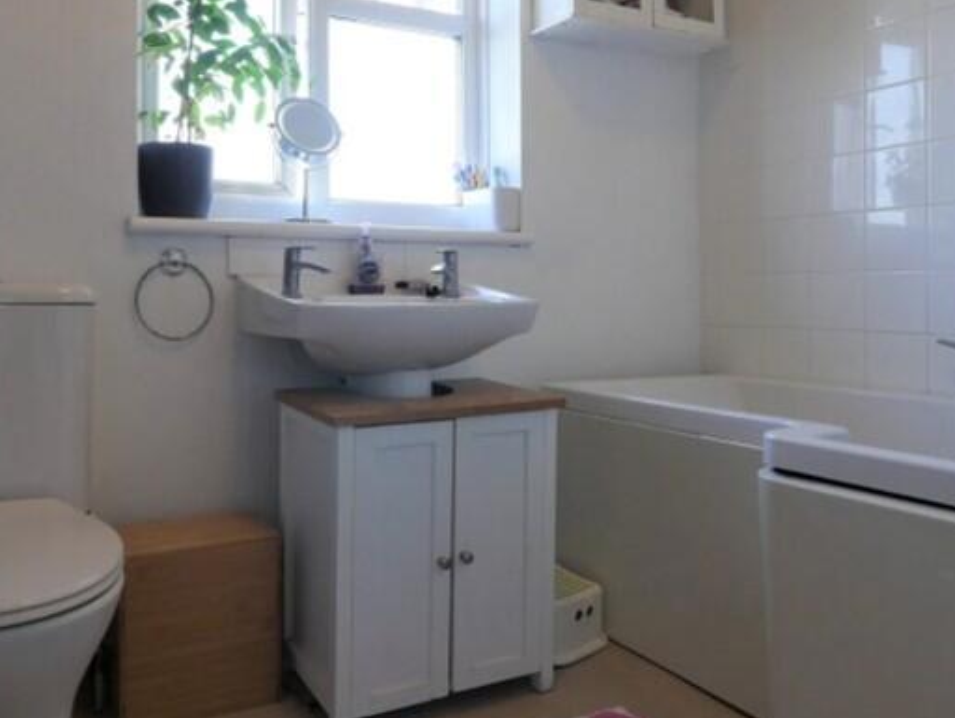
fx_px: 773
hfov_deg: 63.0
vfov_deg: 49.5
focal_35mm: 28
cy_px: 284
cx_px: 401
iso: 400
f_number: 4
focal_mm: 7
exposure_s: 1/60
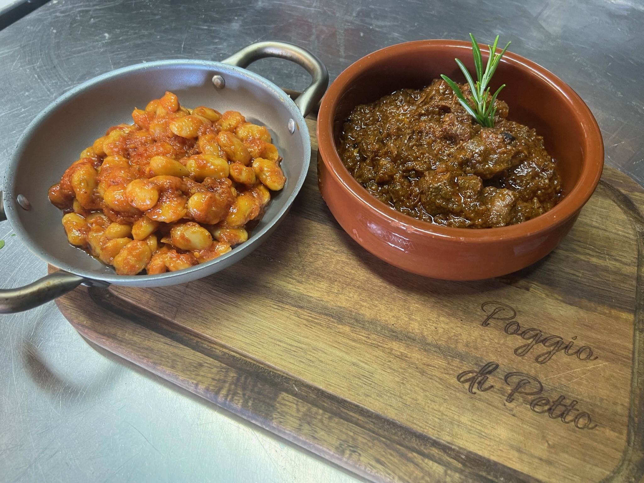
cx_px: 322
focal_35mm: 26
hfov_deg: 67.3
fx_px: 484
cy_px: 242
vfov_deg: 53.0
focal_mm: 5.7
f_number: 1.5
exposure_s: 1/50
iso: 125
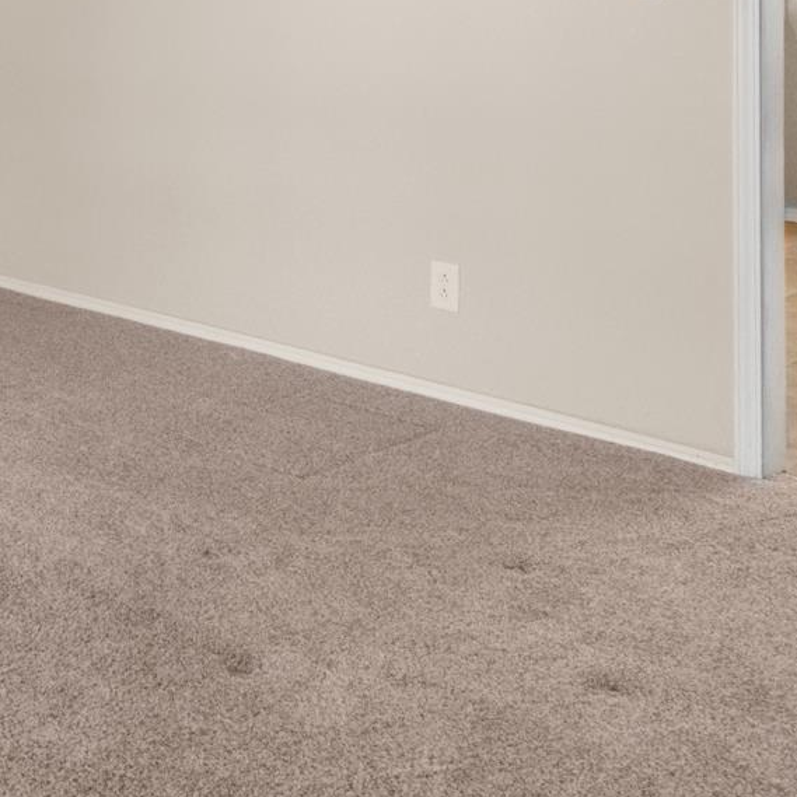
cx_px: -132
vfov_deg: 28.5
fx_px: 1459
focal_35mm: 56
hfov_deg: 27.3
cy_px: -15
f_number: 9
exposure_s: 1/25
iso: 200
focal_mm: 10
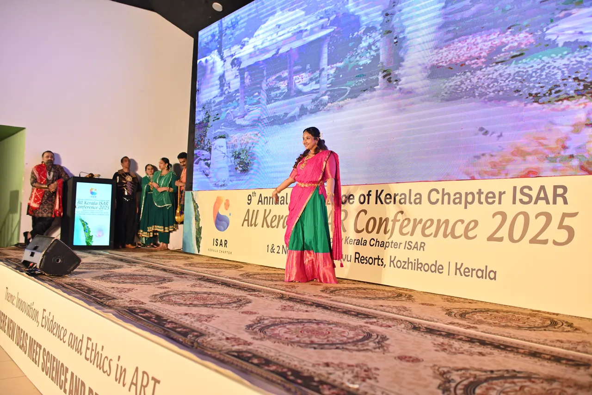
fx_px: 575
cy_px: 198
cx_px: 296
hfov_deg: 54.4
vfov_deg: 37.8
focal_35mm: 35
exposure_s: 1/400
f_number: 2.2
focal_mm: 35
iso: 1250
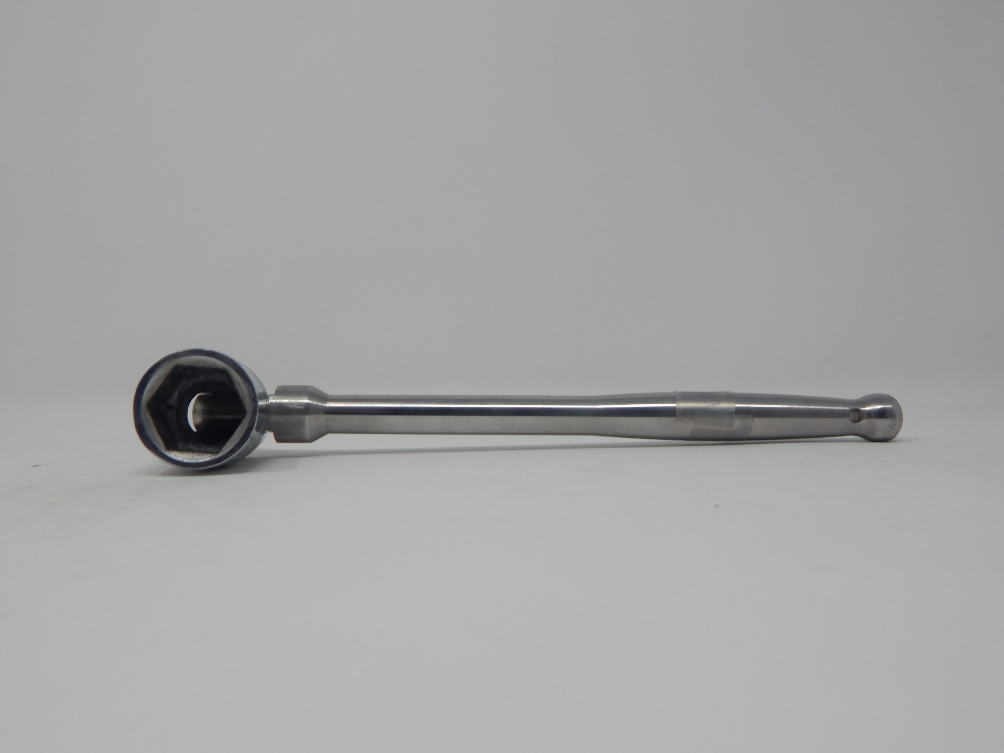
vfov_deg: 45.4
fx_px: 899
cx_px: 502
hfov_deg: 58.4
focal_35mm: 31
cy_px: 376
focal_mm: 5.6
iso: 125
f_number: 3.2
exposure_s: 1/160
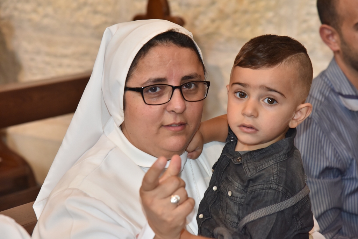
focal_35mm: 120
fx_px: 1193
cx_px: 179
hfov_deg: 17.1
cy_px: 120
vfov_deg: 11.4
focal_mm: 120
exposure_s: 1/200
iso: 1600
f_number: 5.6
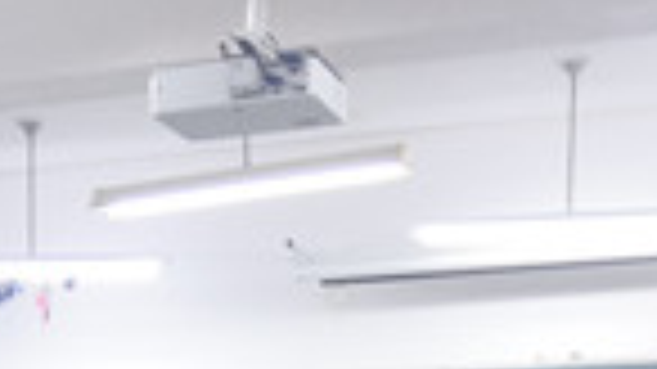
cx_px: 117
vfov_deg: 10.9
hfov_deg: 20.9
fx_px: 1759
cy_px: 749
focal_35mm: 101
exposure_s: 1/30
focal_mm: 3.95
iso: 250
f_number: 1.8
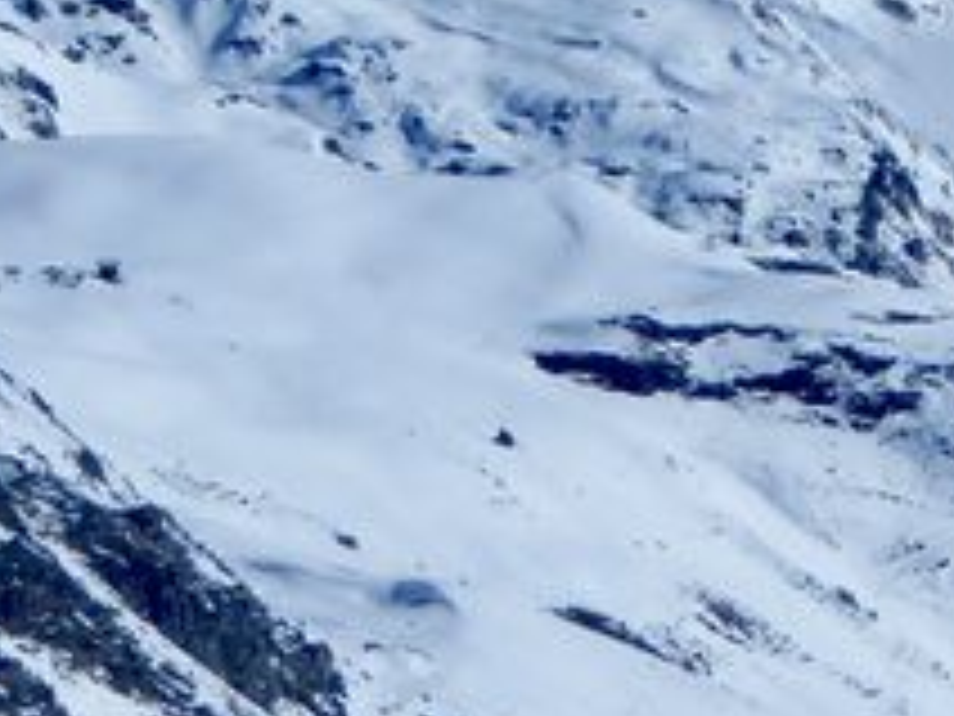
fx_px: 13670
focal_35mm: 496
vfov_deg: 3.0
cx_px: 1534
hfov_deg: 4.0
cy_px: -457
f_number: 5.1
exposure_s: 1/1300
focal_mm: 19
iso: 80
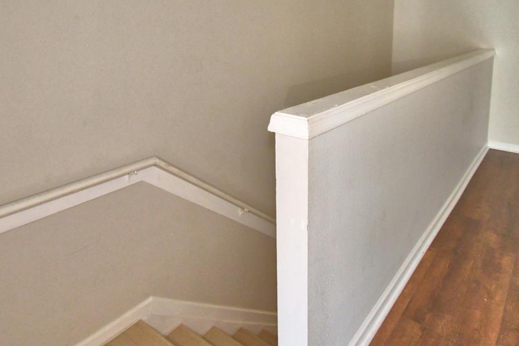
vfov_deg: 49.4
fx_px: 360
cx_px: 274
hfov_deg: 71.5
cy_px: 89
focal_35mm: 25
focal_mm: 10
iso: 1250
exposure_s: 1/30
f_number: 4.5
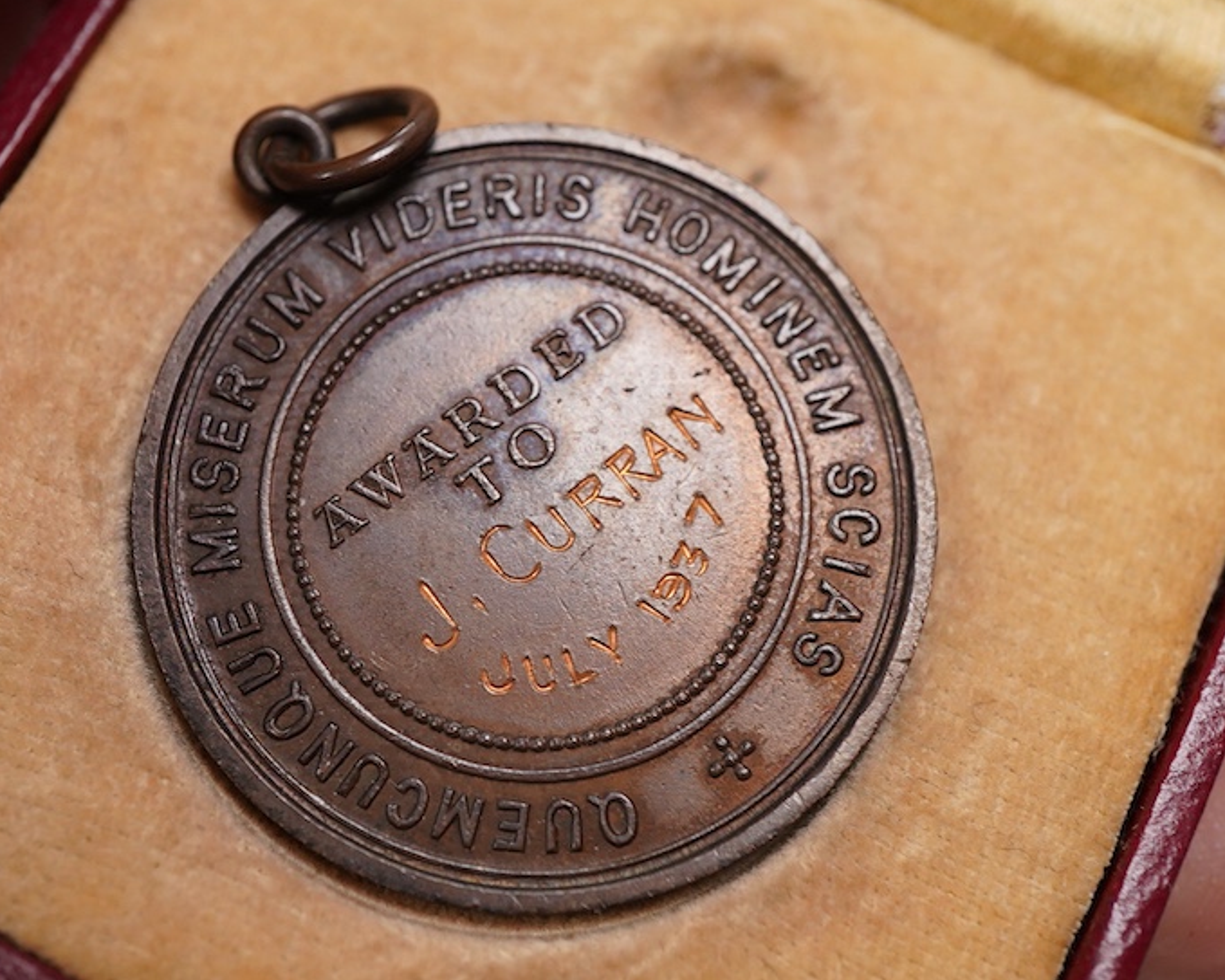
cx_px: 521
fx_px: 2030
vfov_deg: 27.1
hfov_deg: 33.5
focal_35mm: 56
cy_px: 442
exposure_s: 1/125
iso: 1250
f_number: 9
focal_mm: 30
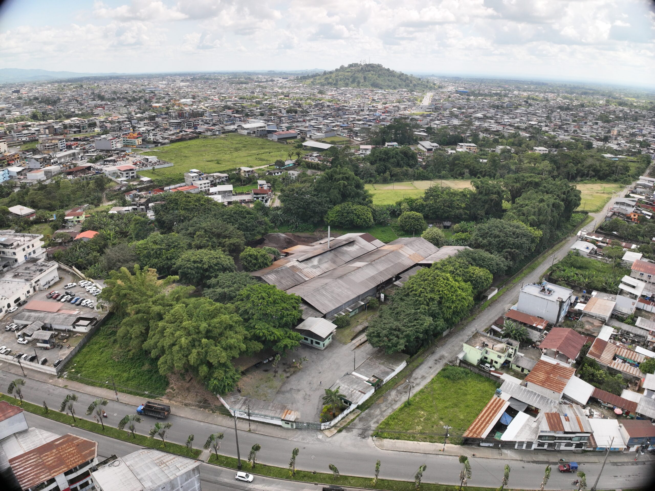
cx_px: 328
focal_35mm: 24
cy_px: 246
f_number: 2.8
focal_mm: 12.29
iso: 100
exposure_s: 1/2000
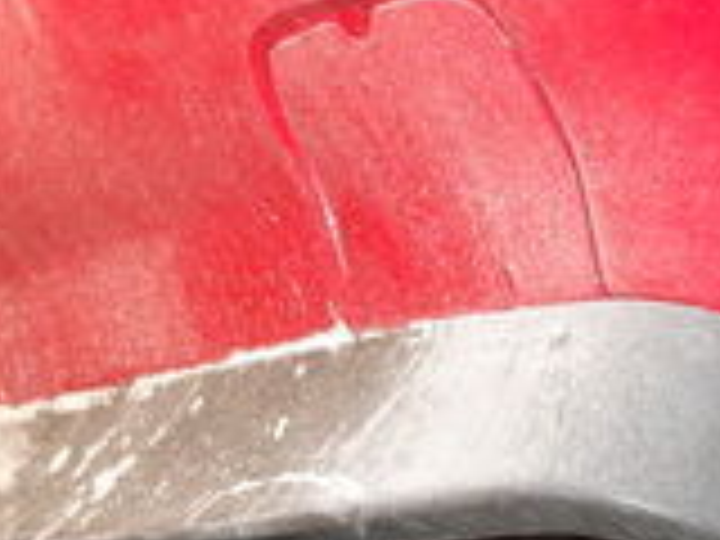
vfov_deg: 10.6
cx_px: 252
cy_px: 302
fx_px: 2912
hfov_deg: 14.1
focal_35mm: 140
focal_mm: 6.3
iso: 200
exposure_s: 1/45
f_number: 3.2
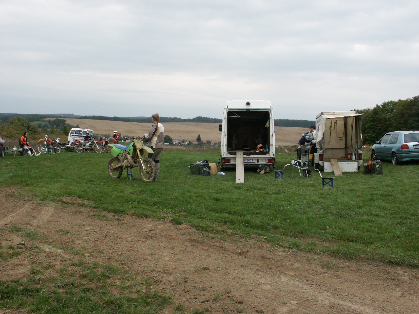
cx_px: 210
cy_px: 157
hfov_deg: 50.1
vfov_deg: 38.7
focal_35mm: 37
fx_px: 448
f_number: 5.6
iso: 100
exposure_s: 1/180
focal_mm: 9.66
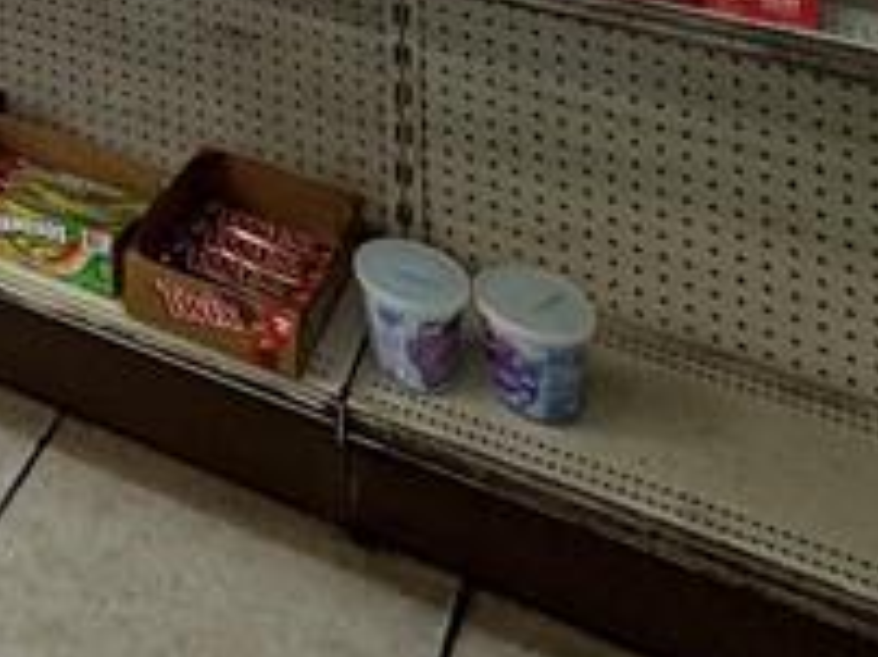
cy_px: -835
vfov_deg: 14.8
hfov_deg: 22.5
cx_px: -435
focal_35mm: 71
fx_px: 1799
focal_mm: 2.22
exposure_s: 1/120
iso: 100
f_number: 2.2
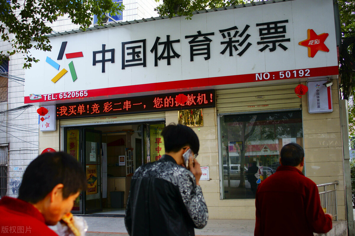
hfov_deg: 46.4
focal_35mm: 42
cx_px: 178
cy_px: 118
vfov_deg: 31.9
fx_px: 414
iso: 200
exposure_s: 1/250
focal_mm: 28
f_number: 2.8
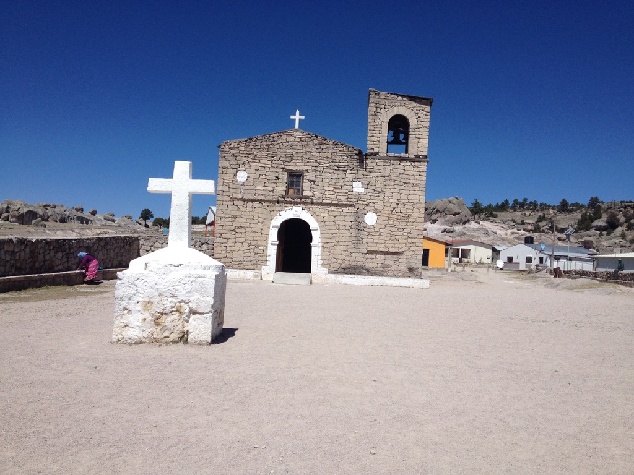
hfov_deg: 52.6
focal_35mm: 35
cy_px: 238
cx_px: 317
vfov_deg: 40.7
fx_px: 641
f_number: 2.4
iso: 50
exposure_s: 1/3690
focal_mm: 4.28
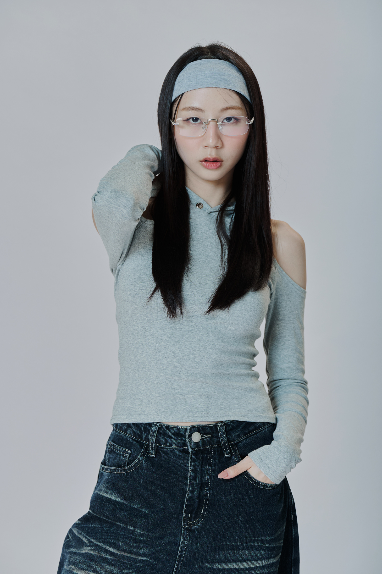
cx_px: 191
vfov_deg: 17.8
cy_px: 287
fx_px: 1833
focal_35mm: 115
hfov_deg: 11.9
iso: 400
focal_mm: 115
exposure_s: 1/200
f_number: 5.6
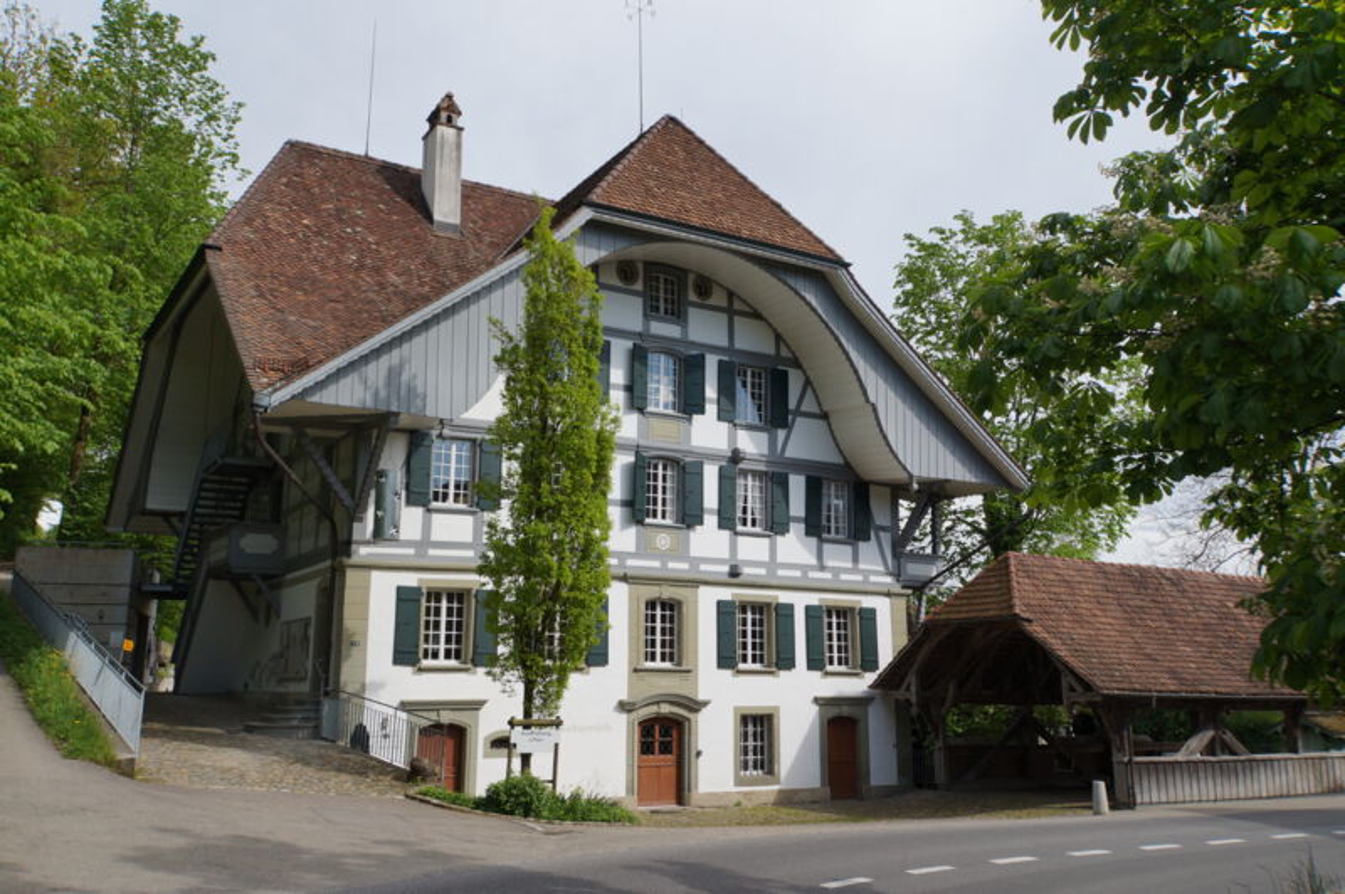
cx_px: 672
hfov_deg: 59.5
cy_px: 447
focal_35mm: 32
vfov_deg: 41.6
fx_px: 1176
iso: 200
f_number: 7.1
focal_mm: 21
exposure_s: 1/640
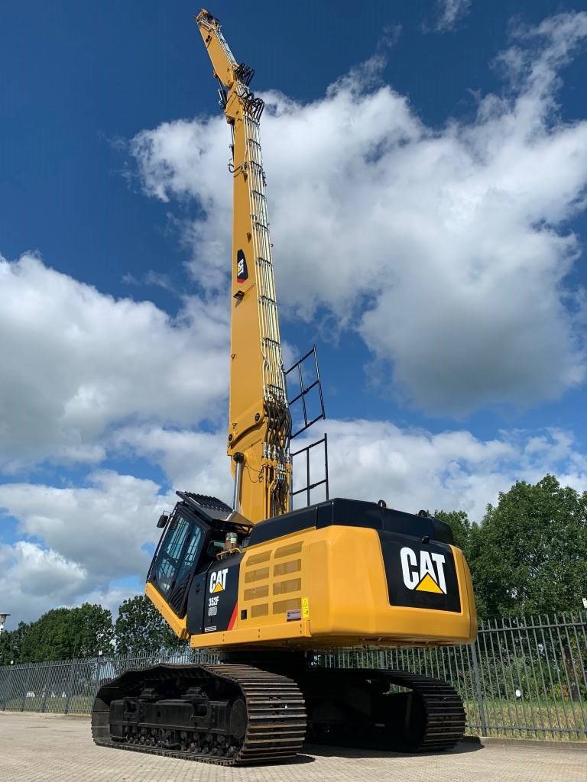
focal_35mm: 26
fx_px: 588
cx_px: 294
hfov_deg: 53.1
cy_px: 391
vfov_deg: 67.3
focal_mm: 4.25
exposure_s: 1/3788
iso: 25
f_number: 1.8
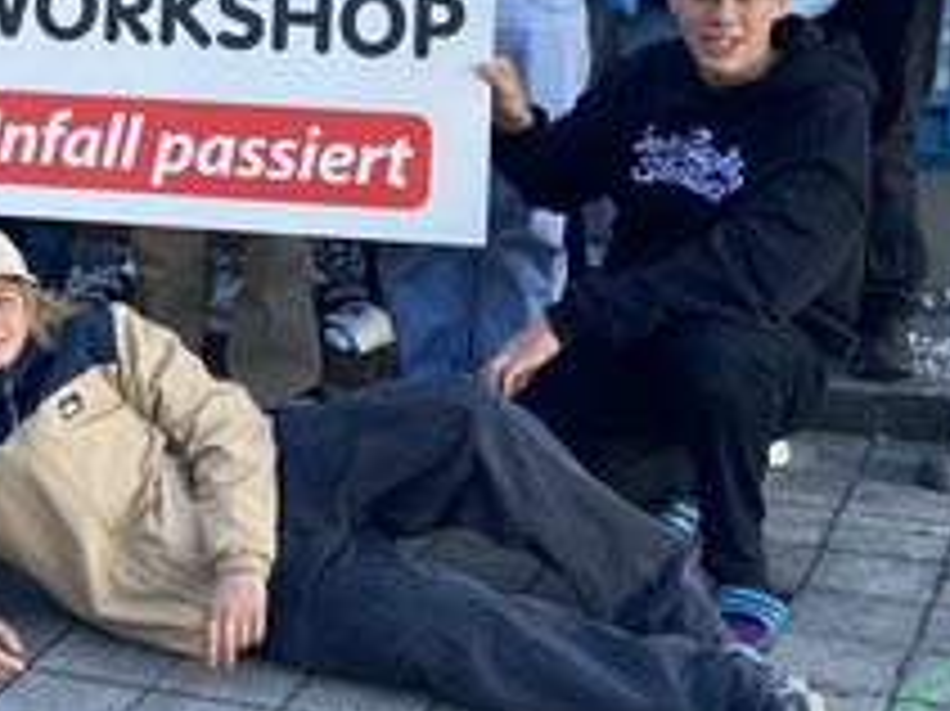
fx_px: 2798
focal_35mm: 102
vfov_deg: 14.2
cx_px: 72
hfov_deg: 18.9
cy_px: -58
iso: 25
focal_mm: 3.99
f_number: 1.8
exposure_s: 1/122
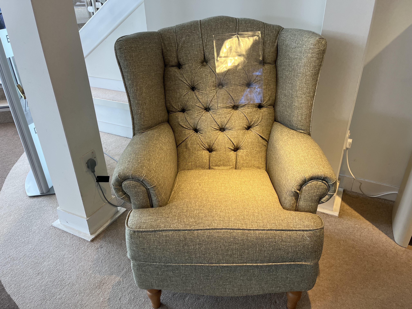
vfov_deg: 53.1
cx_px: 206
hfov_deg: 67.3
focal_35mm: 26
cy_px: 154
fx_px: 309
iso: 50
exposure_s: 1/100
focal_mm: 5.1
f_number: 1.6
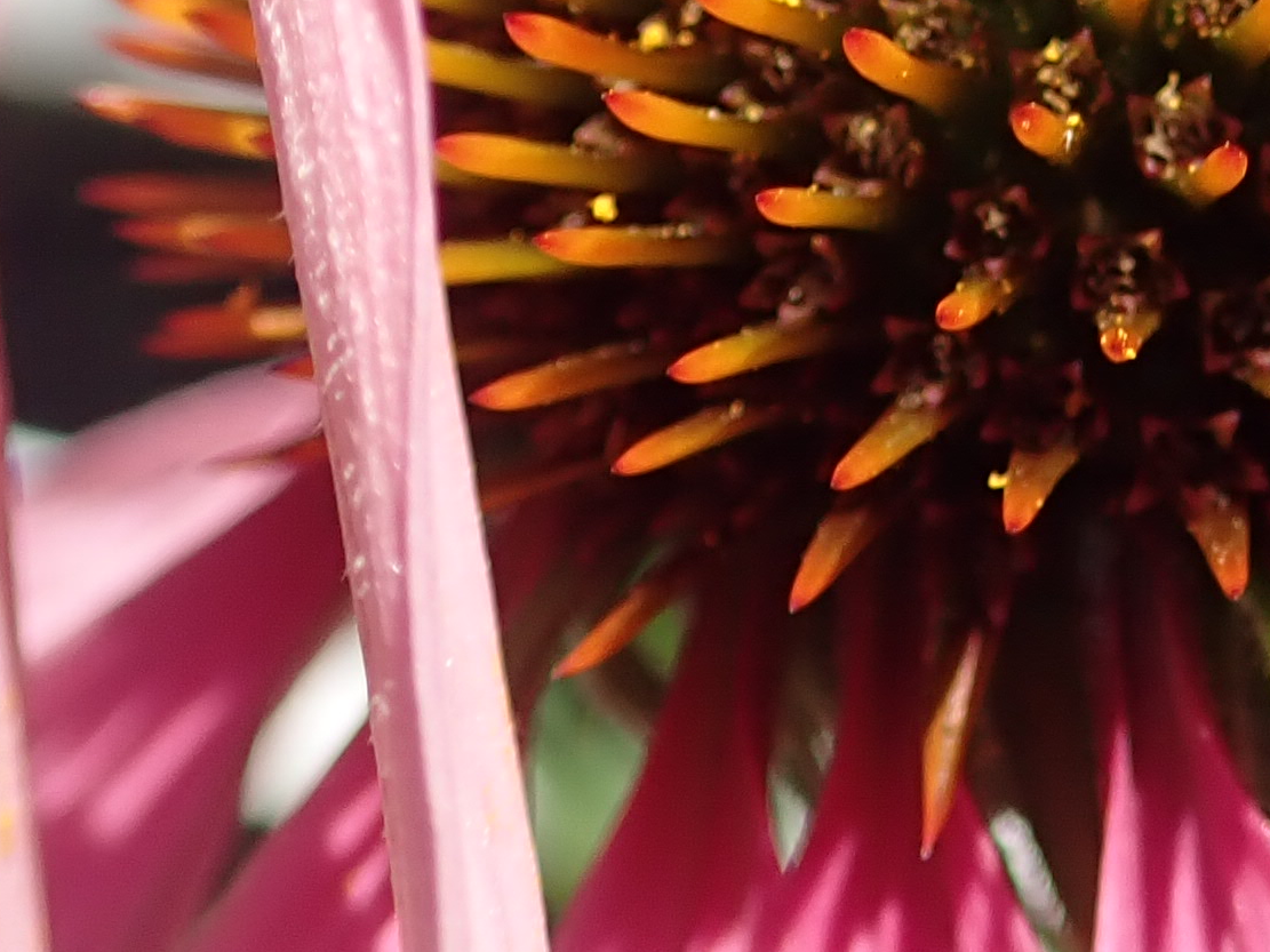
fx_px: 3962
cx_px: 1044
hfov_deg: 18.0
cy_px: -585
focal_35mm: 108
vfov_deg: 12.8
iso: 100
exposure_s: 1/160
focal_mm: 5.5
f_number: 6.3
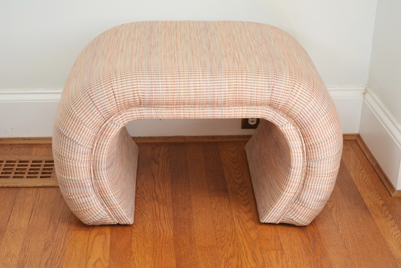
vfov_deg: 20.6
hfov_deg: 30.5
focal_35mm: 66
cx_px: 200
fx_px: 735
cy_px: 134
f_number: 5.3
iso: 800
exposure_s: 1/50
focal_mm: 44
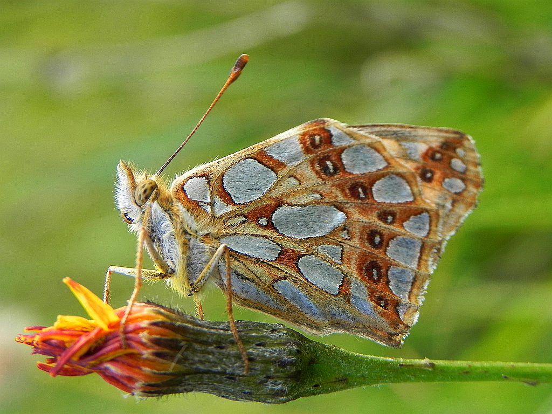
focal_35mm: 105
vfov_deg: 14.1
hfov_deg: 18.7
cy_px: 207
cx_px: 276
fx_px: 1674
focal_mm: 18.8
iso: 160
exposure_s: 1/175
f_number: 4.5
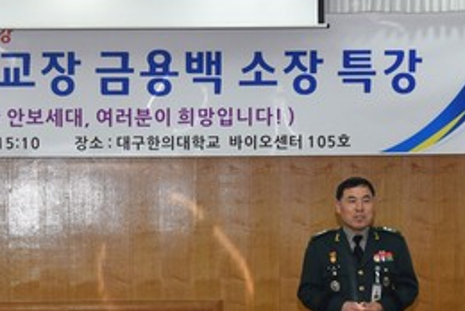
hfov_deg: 14.2
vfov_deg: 9.6
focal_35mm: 143
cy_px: 307
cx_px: 89
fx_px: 1849
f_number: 6.3
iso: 640
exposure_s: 1/60
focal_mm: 62
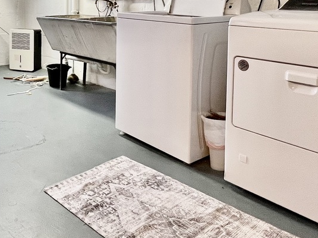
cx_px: 77
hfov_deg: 50.3
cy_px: 12
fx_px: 321
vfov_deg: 37.3
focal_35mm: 35
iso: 200
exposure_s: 1/60
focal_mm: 1.57
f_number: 1.8
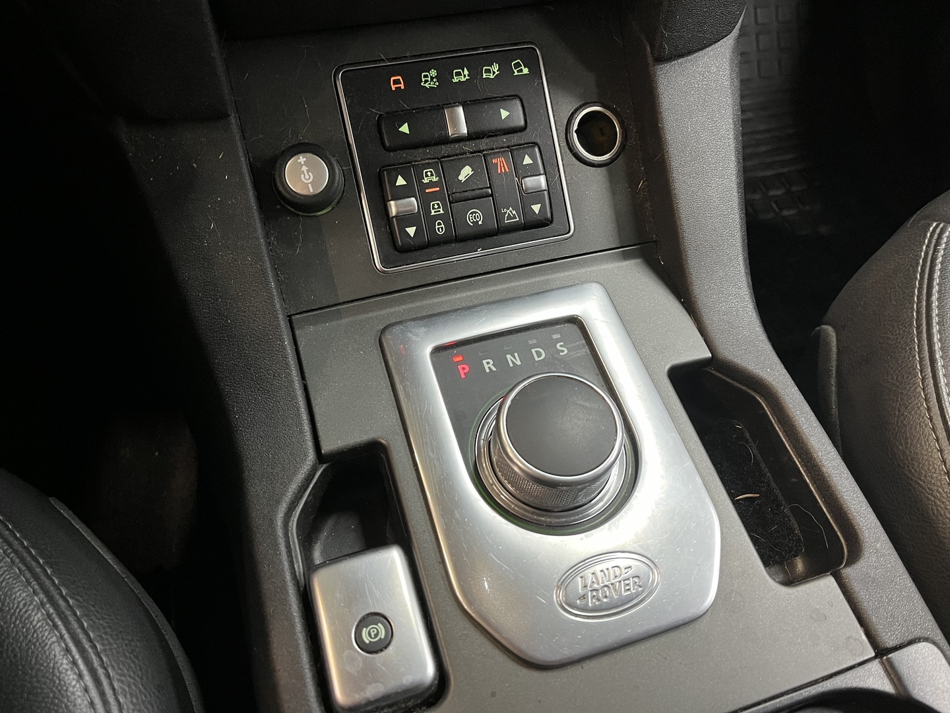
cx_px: 475
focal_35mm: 26
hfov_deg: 67.3
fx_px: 714
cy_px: 356
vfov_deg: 53.1
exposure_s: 1/50
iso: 400
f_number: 1.6
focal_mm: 5.1
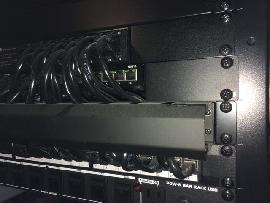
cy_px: 102
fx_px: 226
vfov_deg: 48.2
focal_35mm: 29
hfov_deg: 61.7
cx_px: 135
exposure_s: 1/23
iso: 25
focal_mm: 4.15
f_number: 2.2
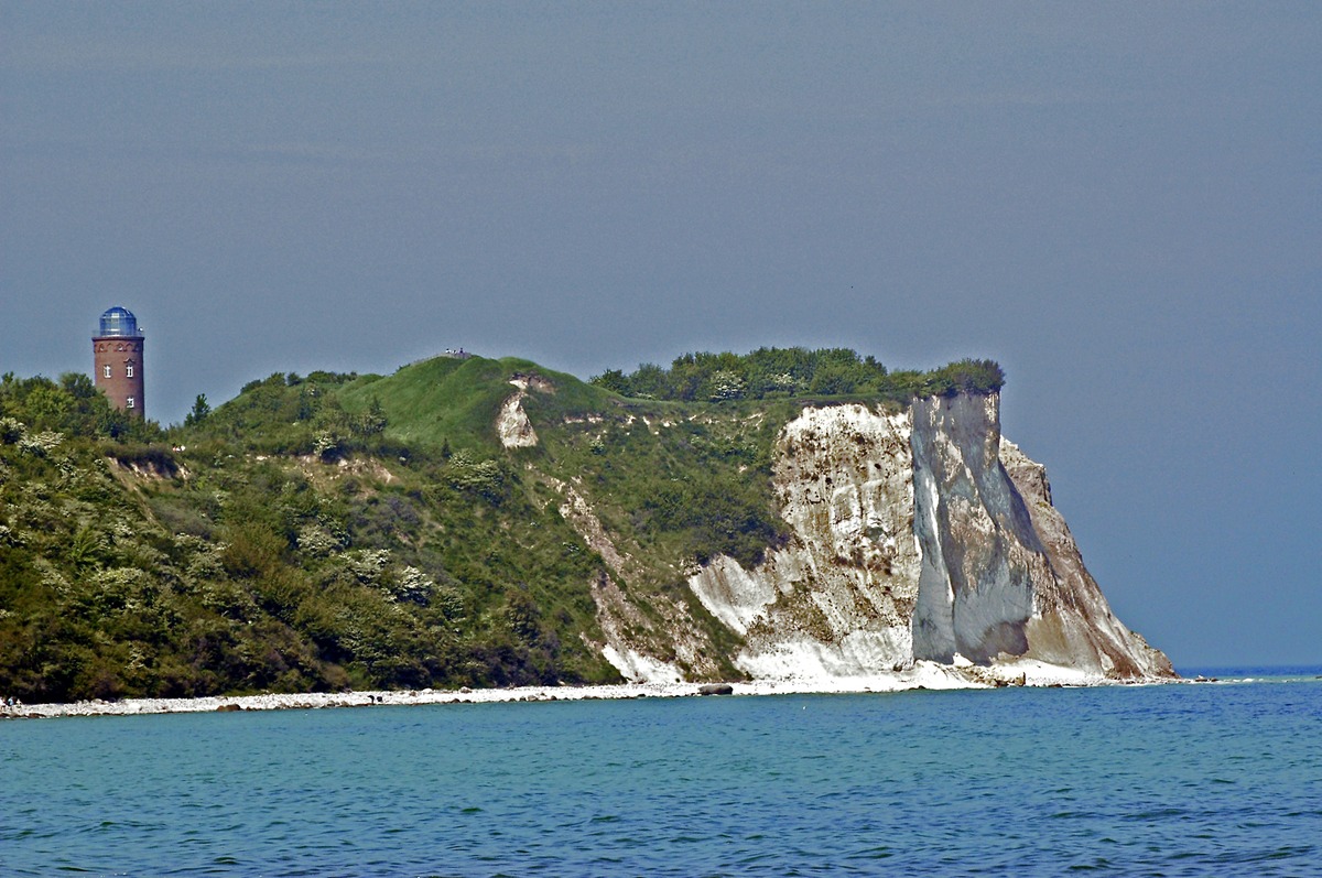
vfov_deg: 5.9
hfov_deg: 8.9
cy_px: 439
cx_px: 661
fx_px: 8527
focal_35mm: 232
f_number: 8
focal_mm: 155
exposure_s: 1/1000
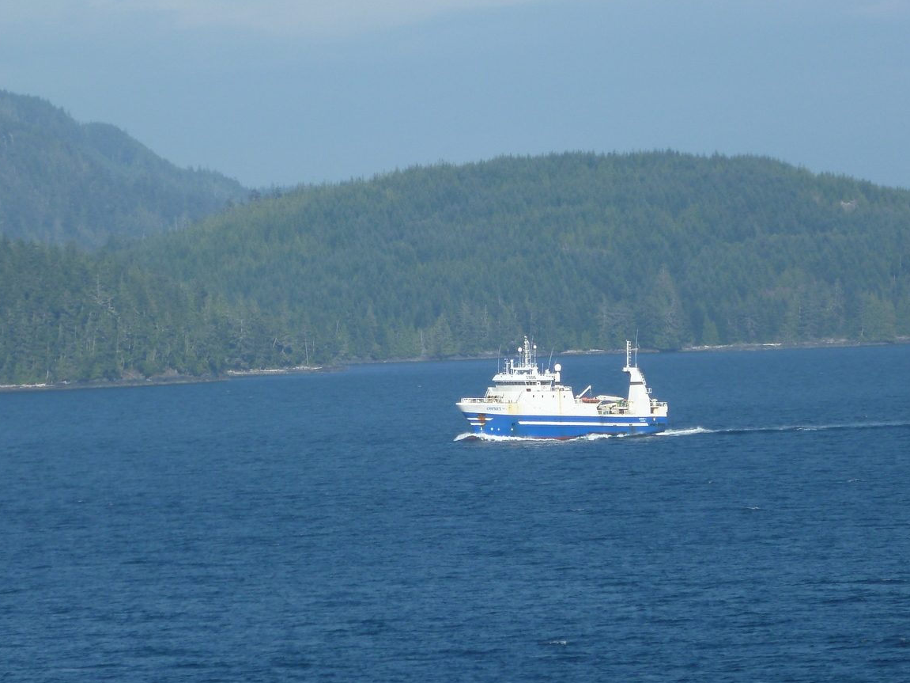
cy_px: 313
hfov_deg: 7.1
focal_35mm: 278
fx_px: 7307
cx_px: 437
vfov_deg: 5.3
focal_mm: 36
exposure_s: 1/250
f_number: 5.9
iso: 80
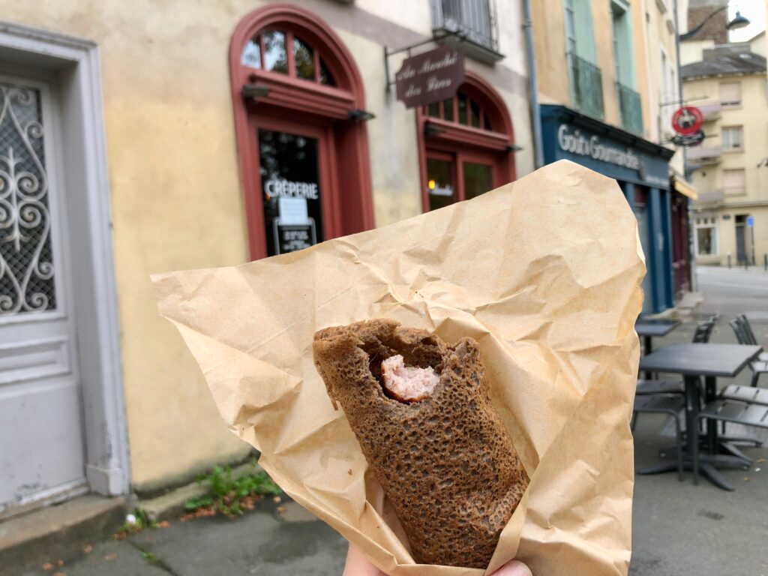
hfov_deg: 63.4
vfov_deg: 49.7
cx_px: 384
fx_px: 621
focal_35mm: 28
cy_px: 288
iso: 20
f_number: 1.8
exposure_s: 1/489
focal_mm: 3.99
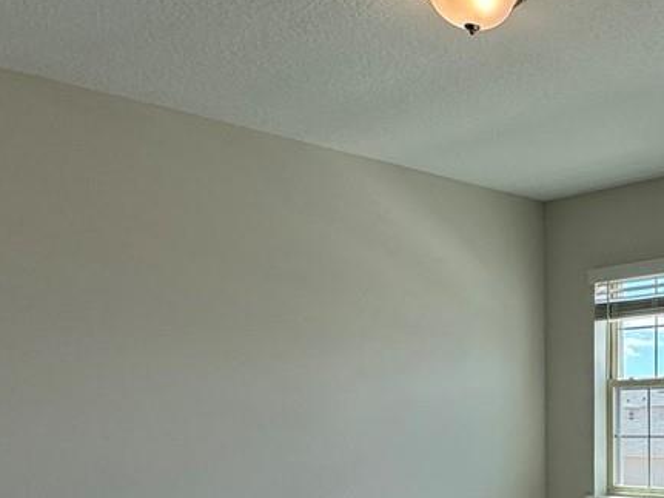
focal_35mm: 52
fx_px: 997
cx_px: 750
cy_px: 523
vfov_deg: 26.2
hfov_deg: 32.0
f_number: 2.2
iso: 40
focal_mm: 2.22
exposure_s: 1/153
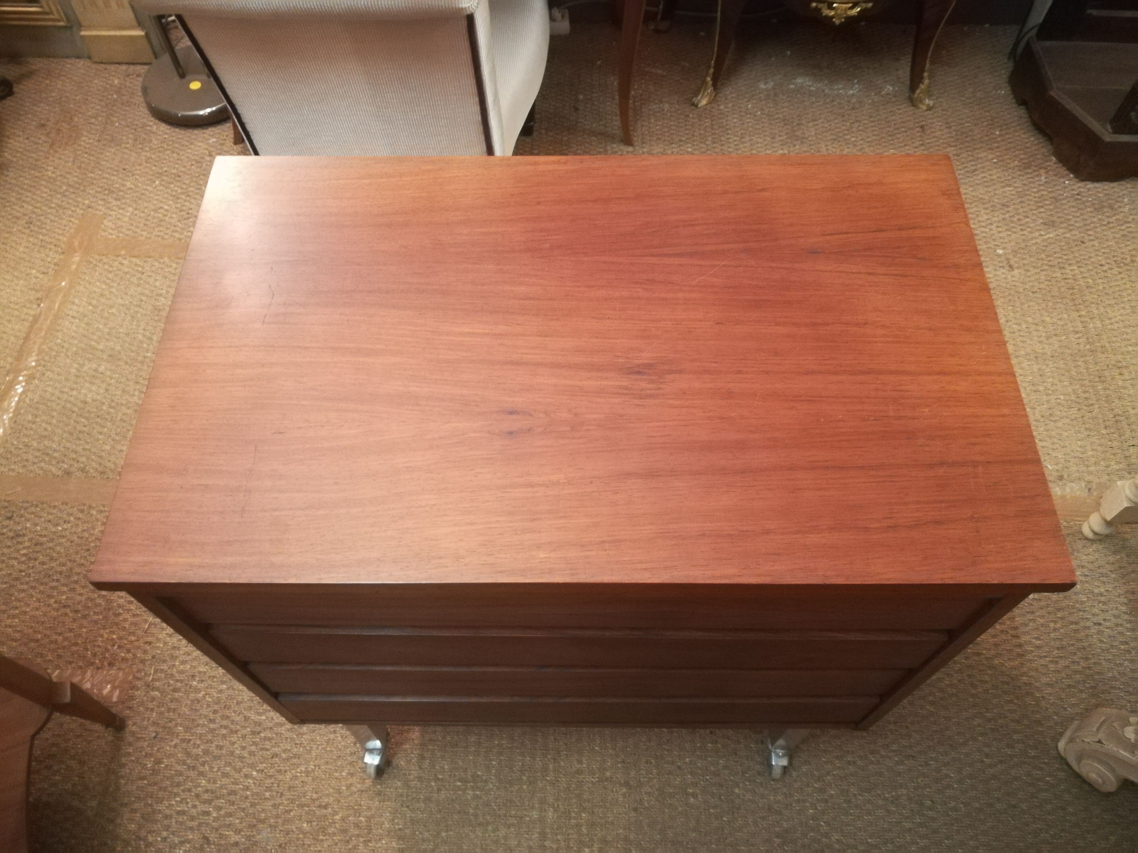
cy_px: 426
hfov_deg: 67.3
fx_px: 855
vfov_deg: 53.1
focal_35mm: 26
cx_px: 569
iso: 1000
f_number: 2.2
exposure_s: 1/14.3
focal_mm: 3.83
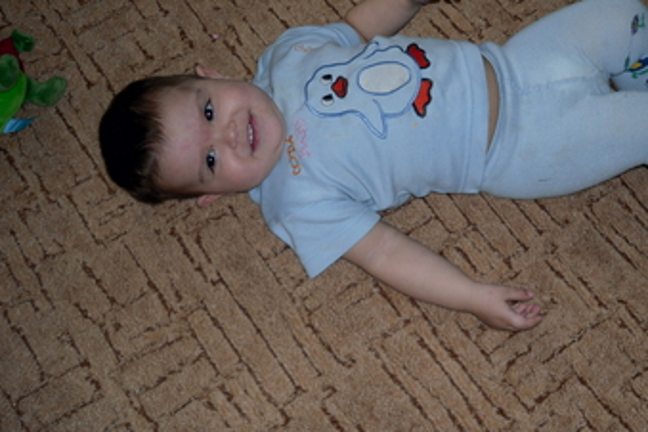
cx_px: 411
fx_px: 846
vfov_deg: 28.5
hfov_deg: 41.6
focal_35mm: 47
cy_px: 155
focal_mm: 6
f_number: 2.8
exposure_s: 1/45
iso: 80
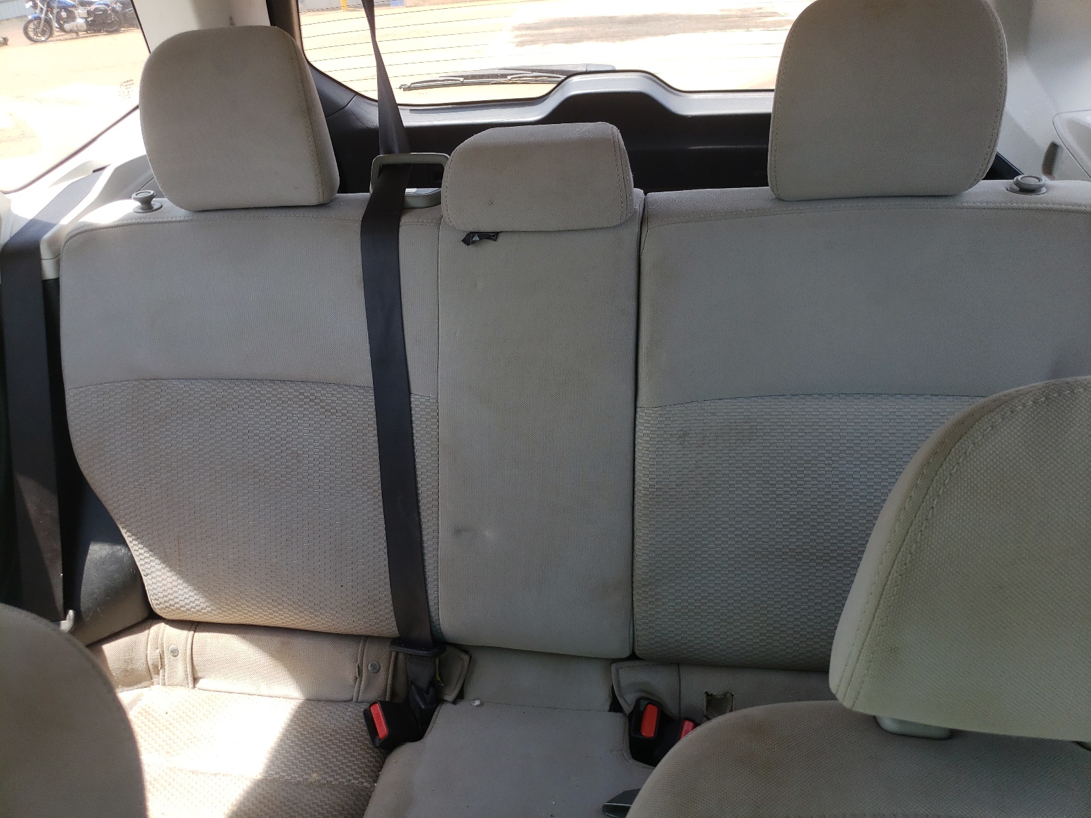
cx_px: 546
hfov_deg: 67.3
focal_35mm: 26
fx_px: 819
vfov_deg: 53.1
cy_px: 409
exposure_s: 1/286
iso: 50
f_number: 1.5
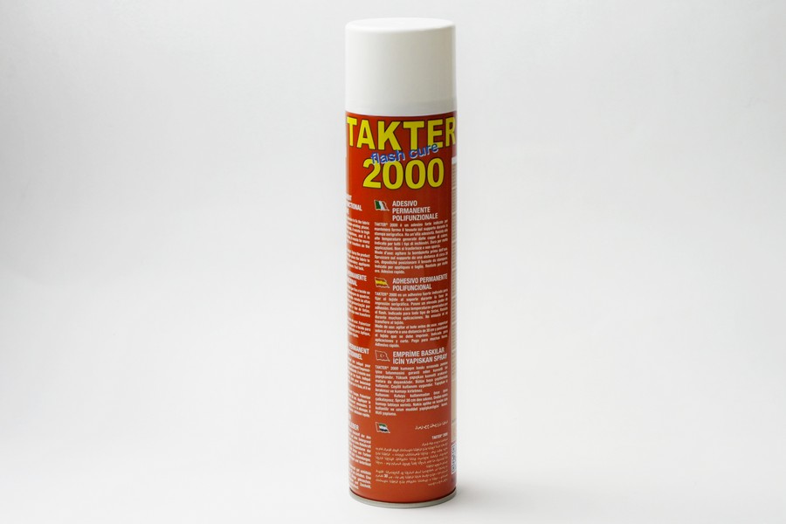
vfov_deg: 16.6
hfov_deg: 24.6
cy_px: 262
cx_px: 393
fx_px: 1801
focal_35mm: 82
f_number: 5.6
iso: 200
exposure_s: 1/40
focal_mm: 55
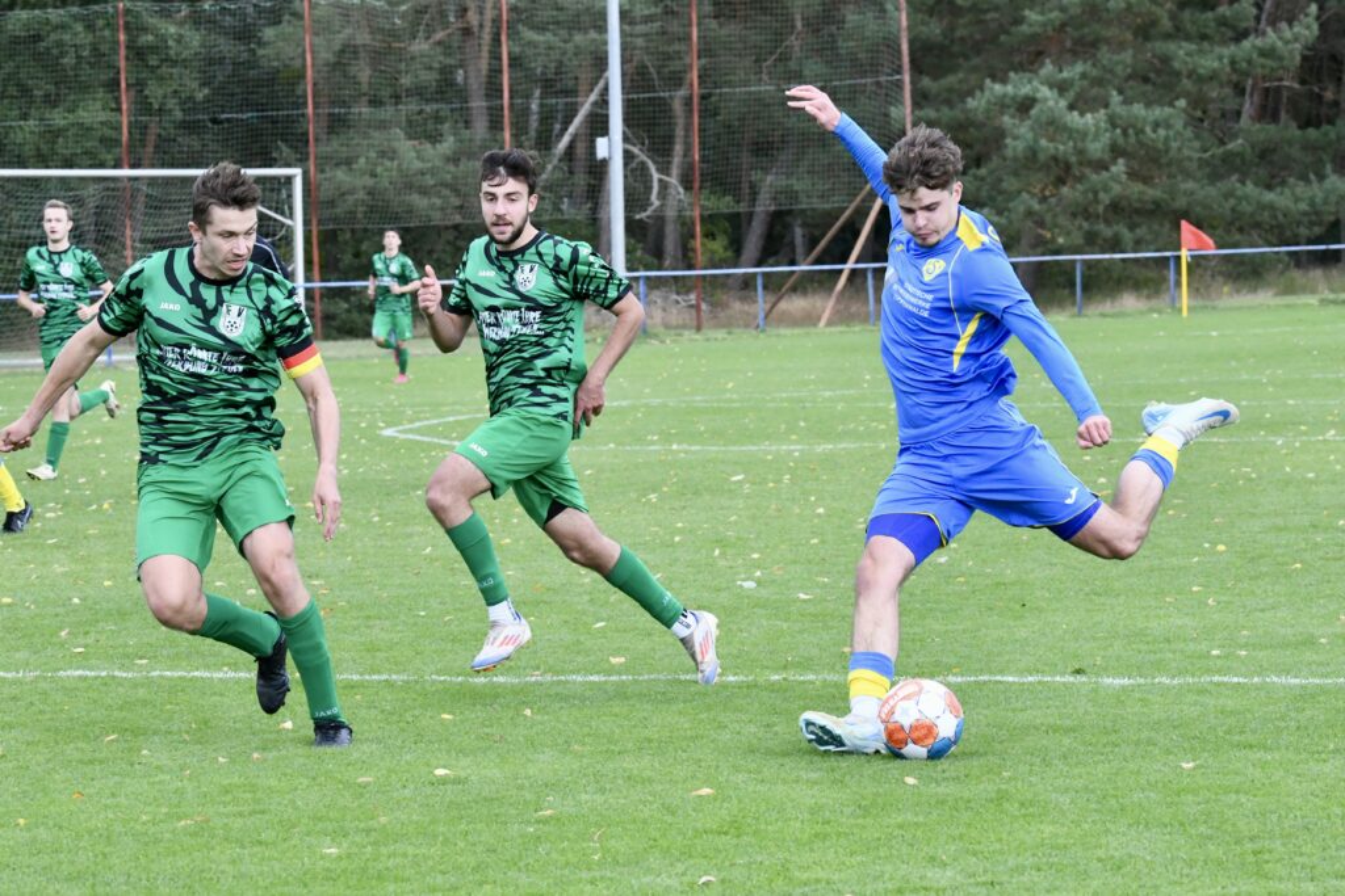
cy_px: 448
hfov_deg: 13.7
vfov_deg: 9.2
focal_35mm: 150
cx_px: 672
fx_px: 5605
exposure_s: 1/1600
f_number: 11
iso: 6400
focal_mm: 150
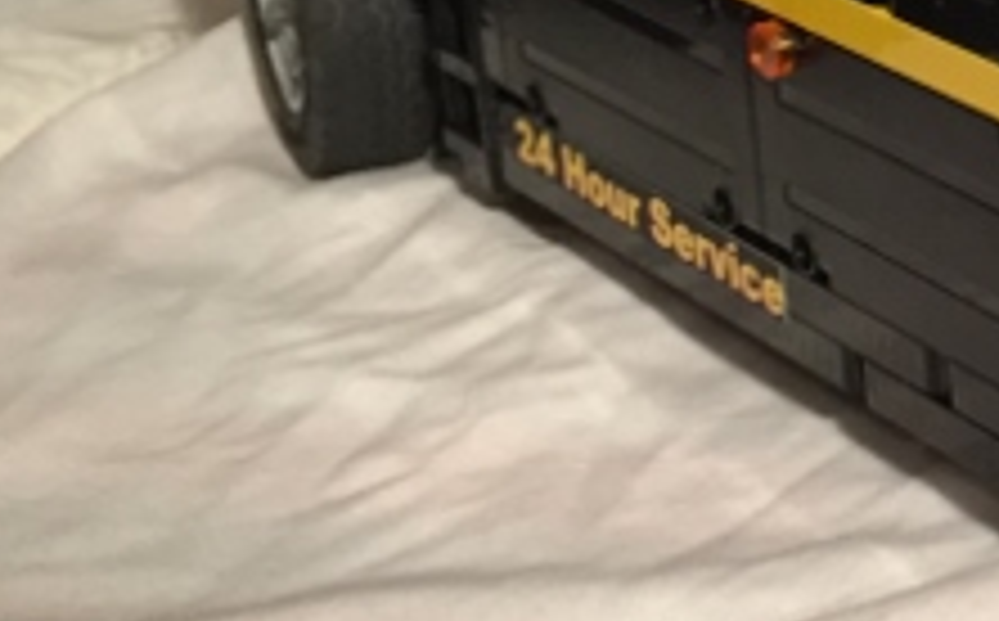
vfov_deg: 11.6
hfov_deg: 16.1
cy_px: 14
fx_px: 3018
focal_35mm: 111
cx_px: 1773
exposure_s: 1/30
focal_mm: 4.15
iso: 50
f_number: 2.2
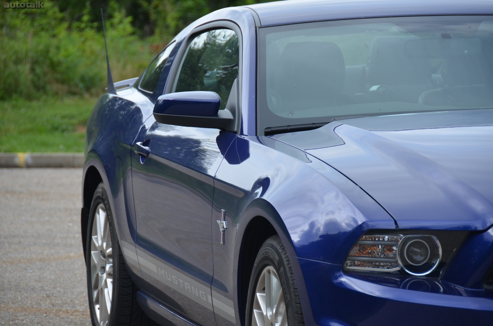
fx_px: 3075
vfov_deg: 6.1
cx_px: 246
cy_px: 163
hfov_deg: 9.2
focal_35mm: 225
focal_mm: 150
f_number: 5.6
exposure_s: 1/1000
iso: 800
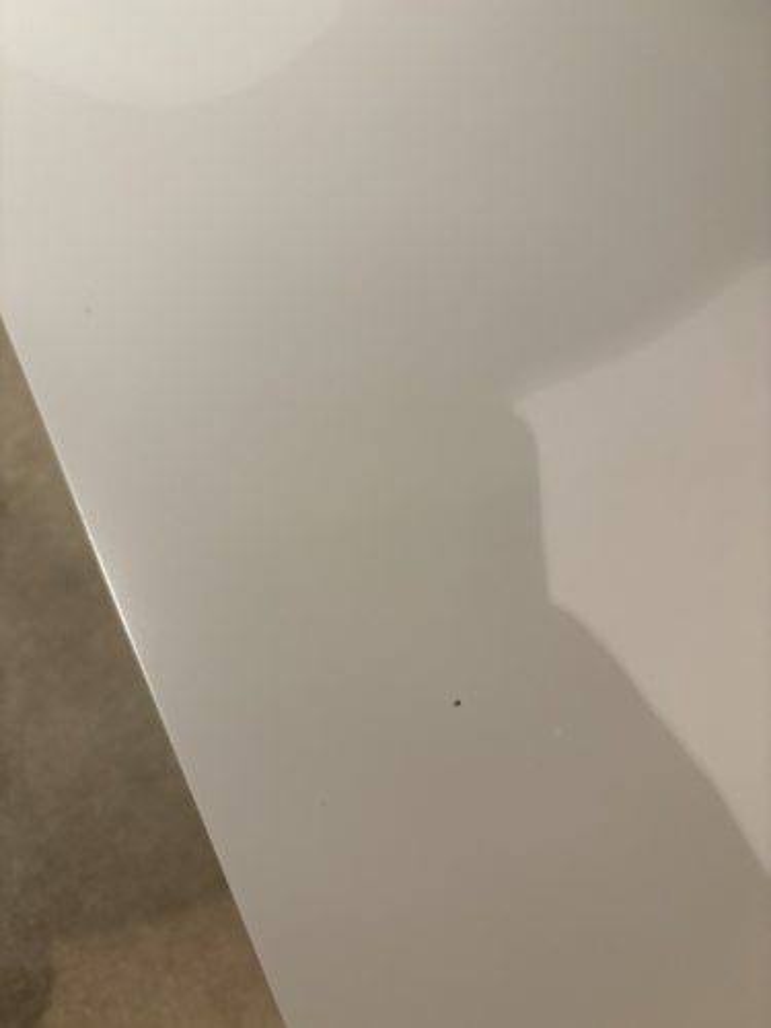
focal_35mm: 26
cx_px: 386
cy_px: 514
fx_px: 772
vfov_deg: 67.3
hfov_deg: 53.1
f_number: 1.6
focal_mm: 5.96
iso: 160
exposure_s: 1/50
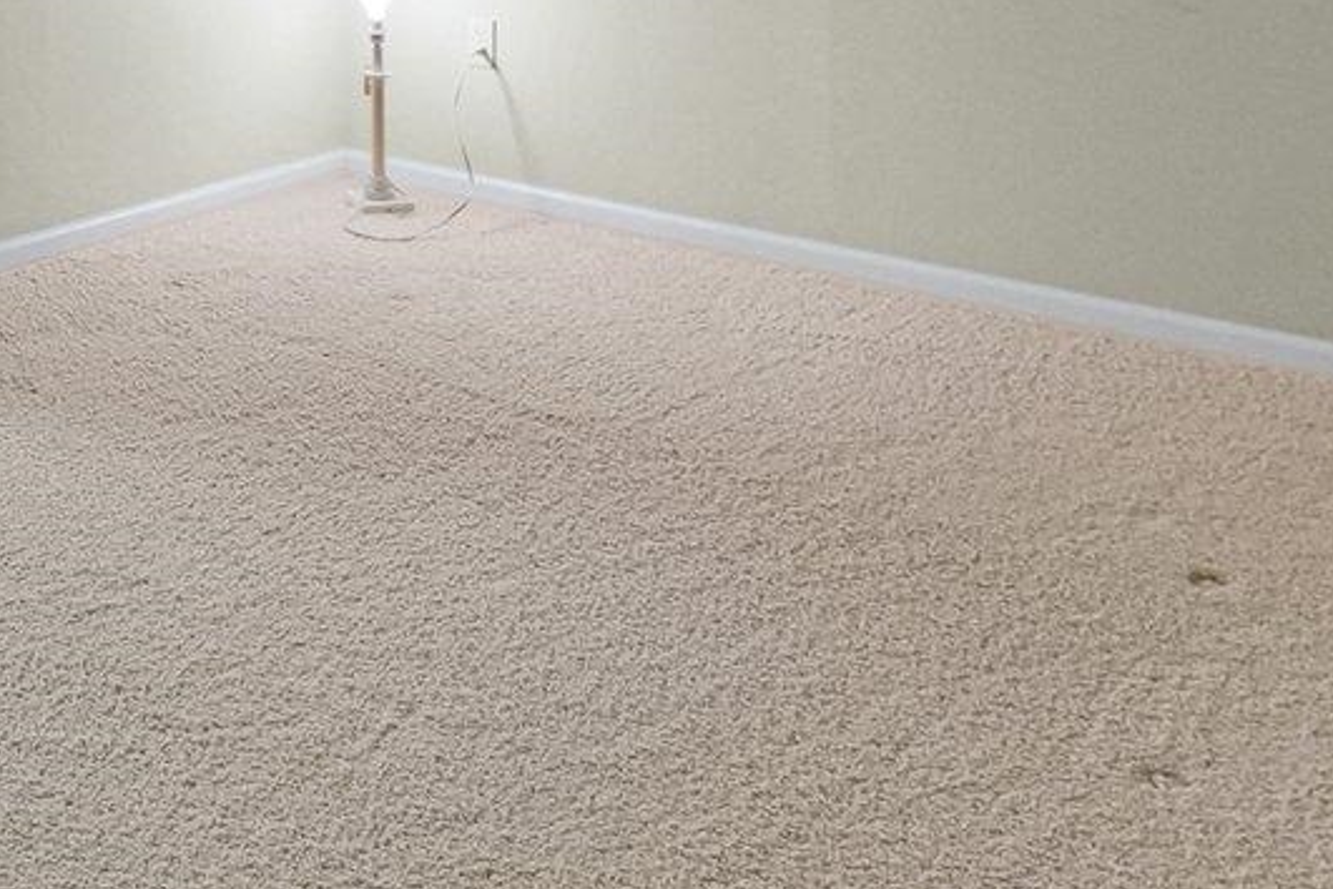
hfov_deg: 33.2
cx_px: -50
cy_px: -345
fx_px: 1999
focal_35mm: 54
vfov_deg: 21.9
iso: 20000
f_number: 4.5
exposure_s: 1/125
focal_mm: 14
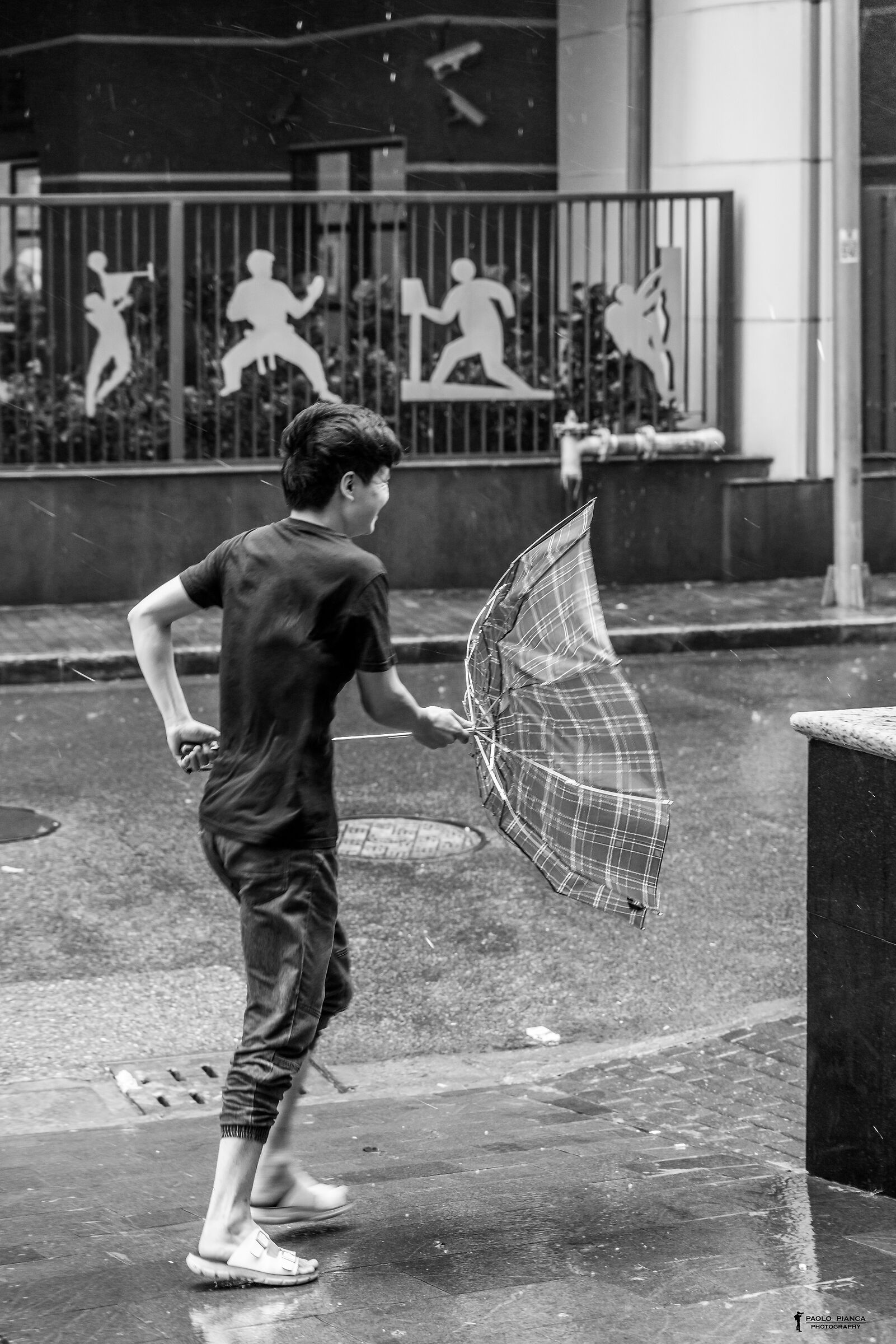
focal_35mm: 75
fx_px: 2799
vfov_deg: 27.0
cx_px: 448
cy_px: 672
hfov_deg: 18.2
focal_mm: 75
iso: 1000
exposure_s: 1/125
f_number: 4.5
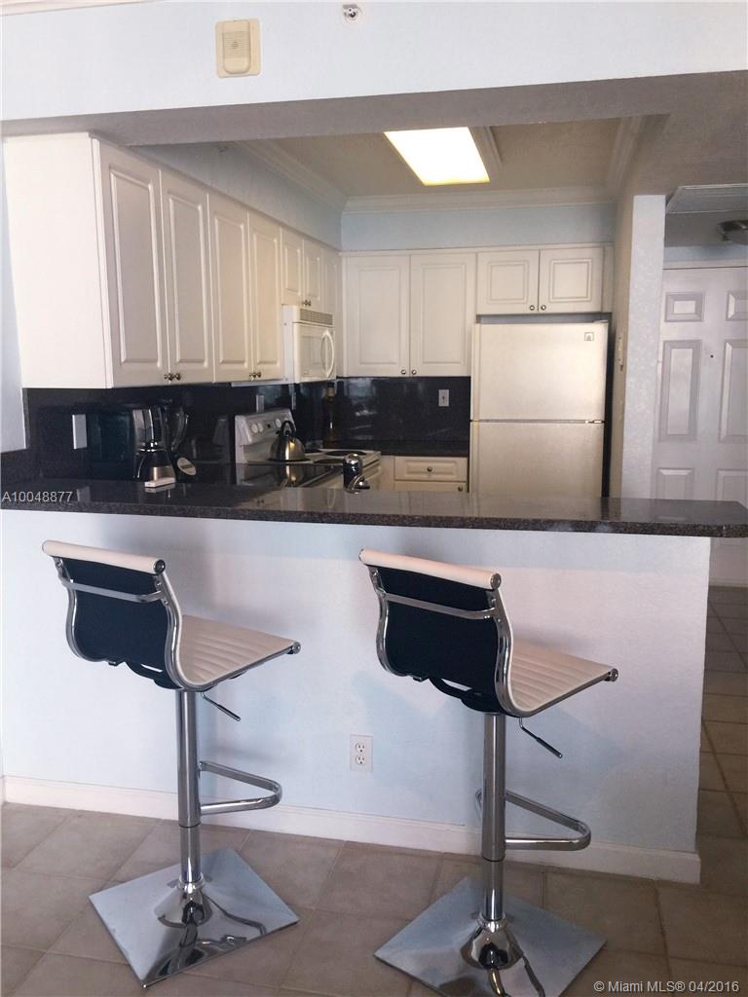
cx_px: 374
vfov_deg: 61.7
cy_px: 498
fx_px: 836
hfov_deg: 48.2
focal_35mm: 29
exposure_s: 1/40
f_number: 2.2
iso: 40
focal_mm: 4.15
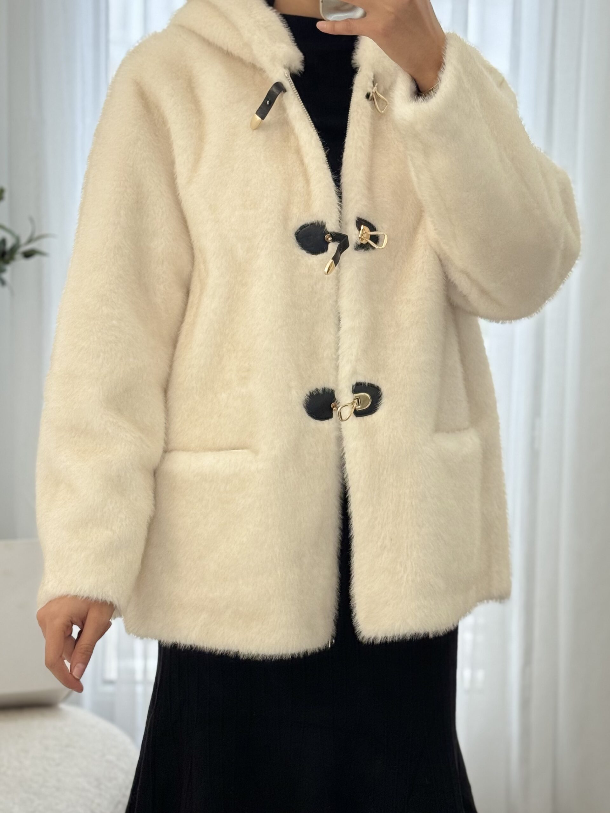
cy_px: 406
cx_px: 305
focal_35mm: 48
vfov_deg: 39.7
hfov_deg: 30.3
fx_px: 1128
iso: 64
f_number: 1.78
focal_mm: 6.76
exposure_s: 1/180
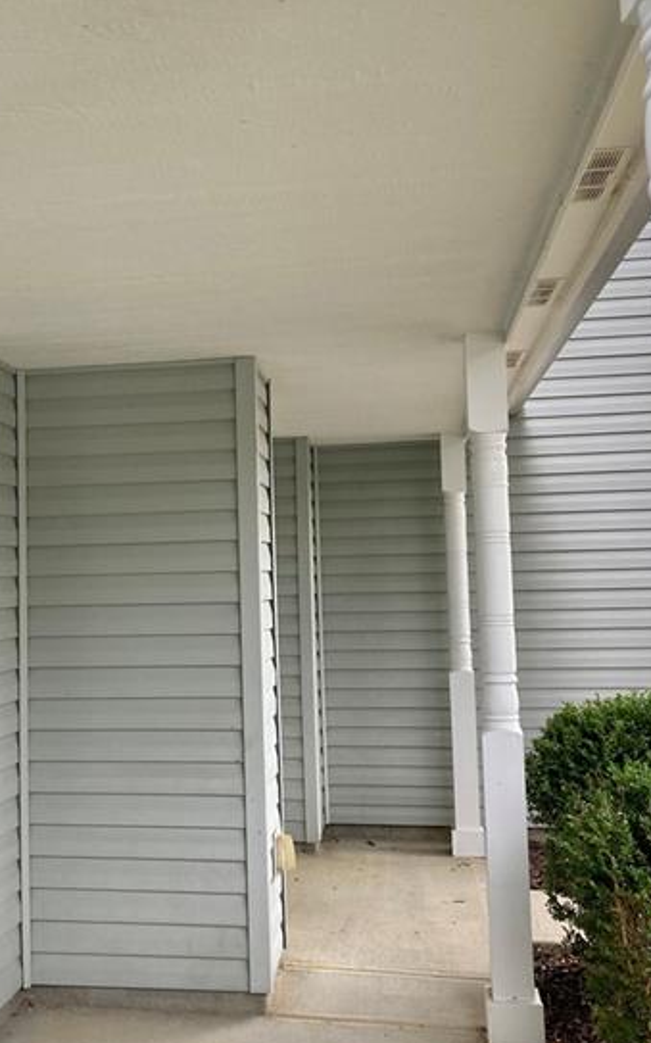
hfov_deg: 30.1
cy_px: 486
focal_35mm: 42
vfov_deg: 47.2
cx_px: 184
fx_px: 1193
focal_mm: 3.99
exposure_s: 1/121
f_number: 1.8
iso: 50
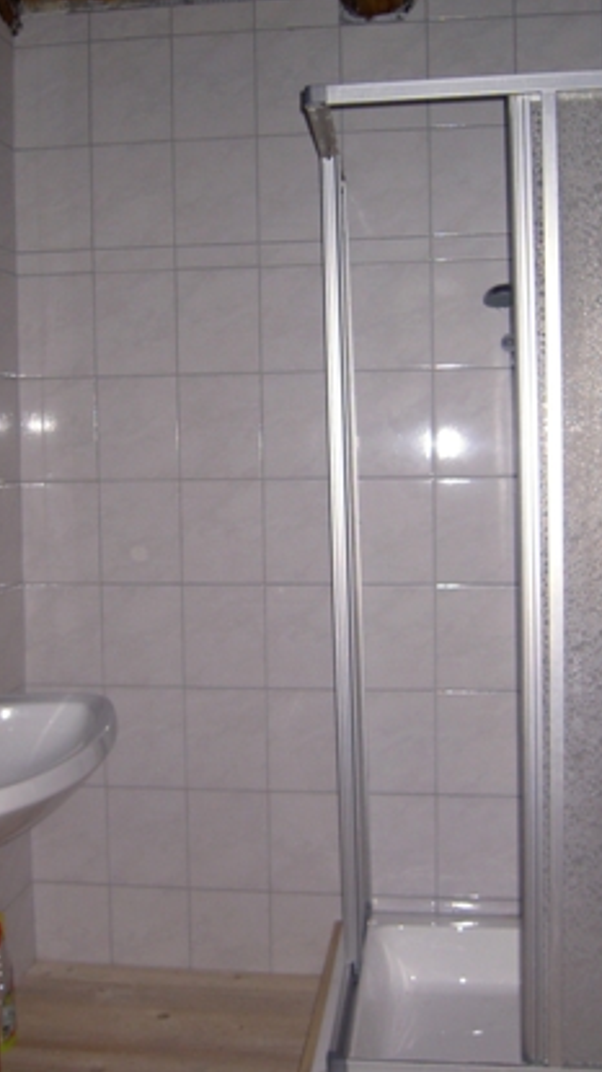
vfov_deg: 50.5
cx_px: 310
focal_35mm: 40
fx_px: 1137
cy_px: 519
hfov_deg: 29.7
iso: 100
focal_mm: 5.6
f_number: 2.8
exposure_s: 1/60
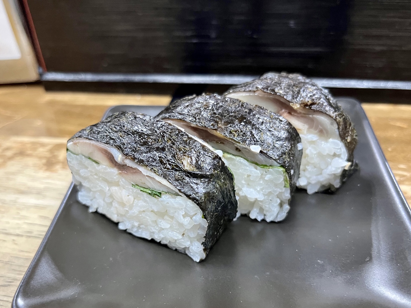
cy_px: 154
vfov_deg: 53.1
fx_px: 309
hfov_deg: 67.3
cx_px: 206
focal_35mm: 26
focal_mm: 5.1
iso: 250
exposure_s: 1/60
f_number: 1.6
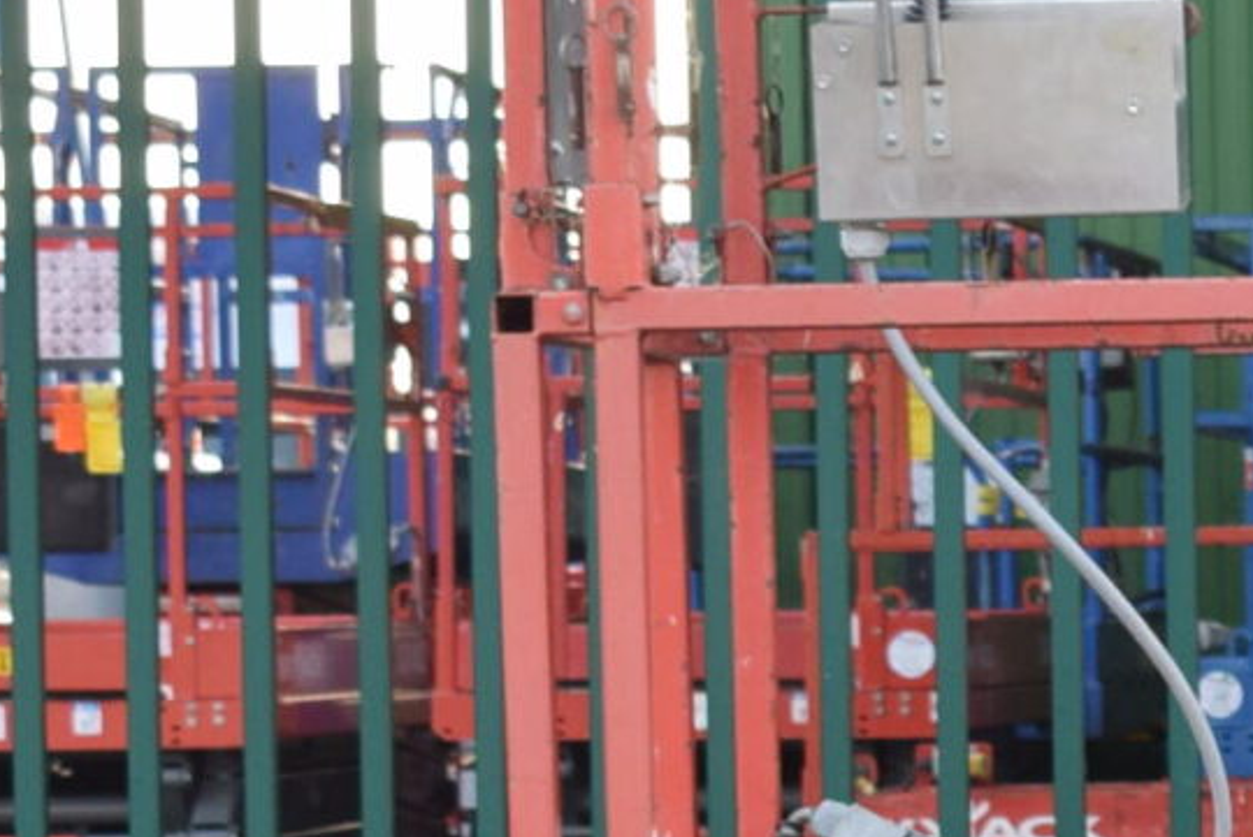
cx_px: 2028
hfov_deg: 7.8
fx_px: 8917
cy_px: 1144
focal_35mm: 256
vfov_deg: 5.3
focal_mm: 36
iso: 400
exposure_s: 1/160
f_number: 6.3
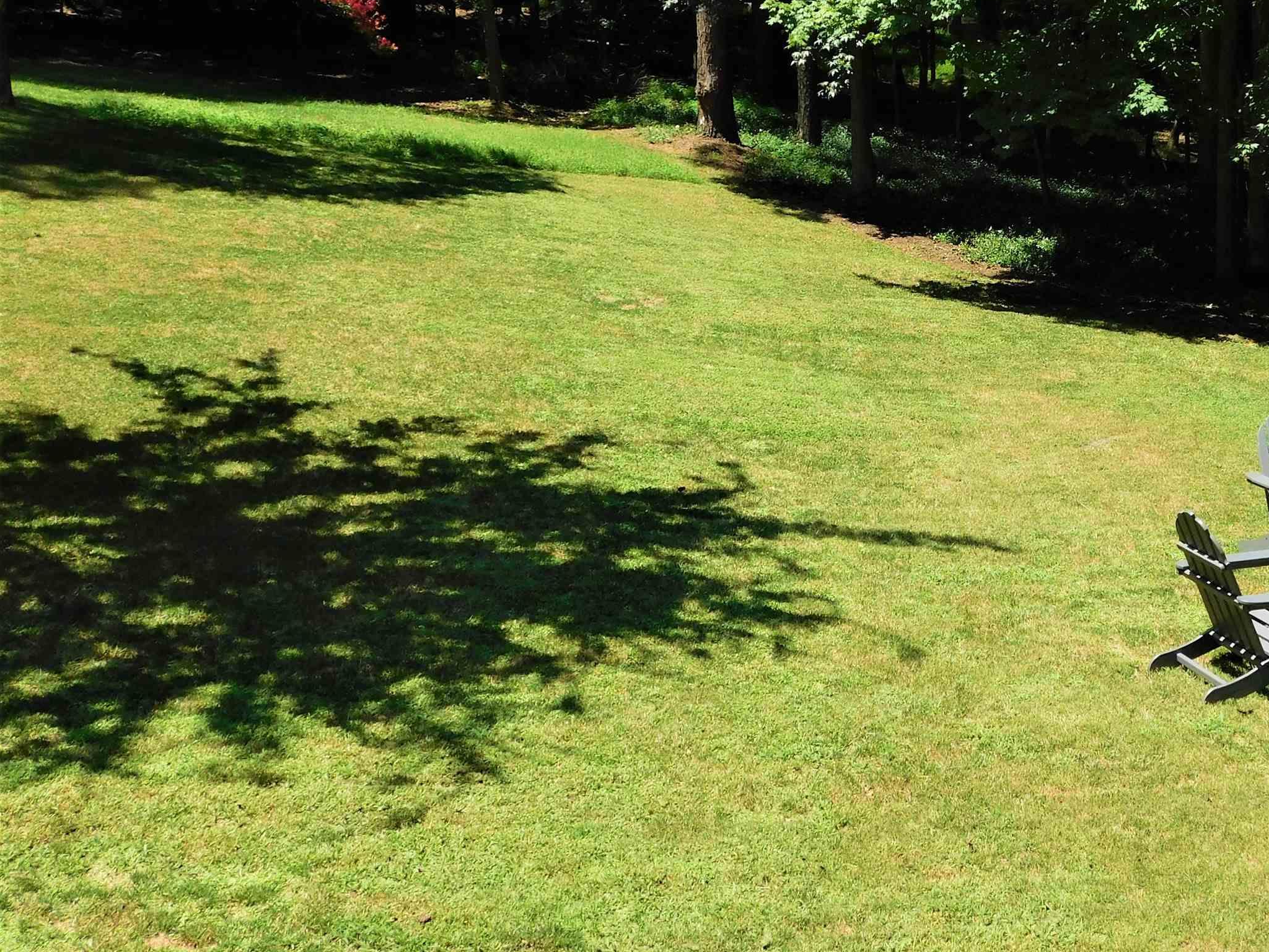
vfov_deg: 26.7
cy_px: 248
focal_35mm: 54
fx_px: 1980
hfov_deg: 34.8
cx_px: 951
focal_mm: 6.3
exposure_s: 1/800
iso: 125
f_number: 3.5
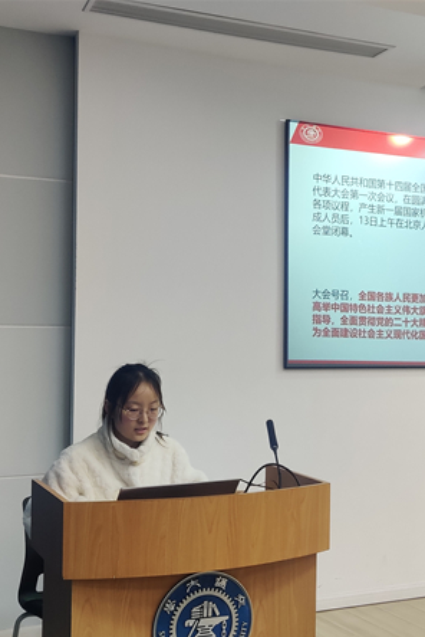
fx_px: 672
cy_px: 322
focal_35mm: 38
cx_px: 309
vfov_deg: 50.7
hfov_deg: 34.5
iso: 400
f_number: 1.75
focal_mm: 4.75
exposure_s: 1/50
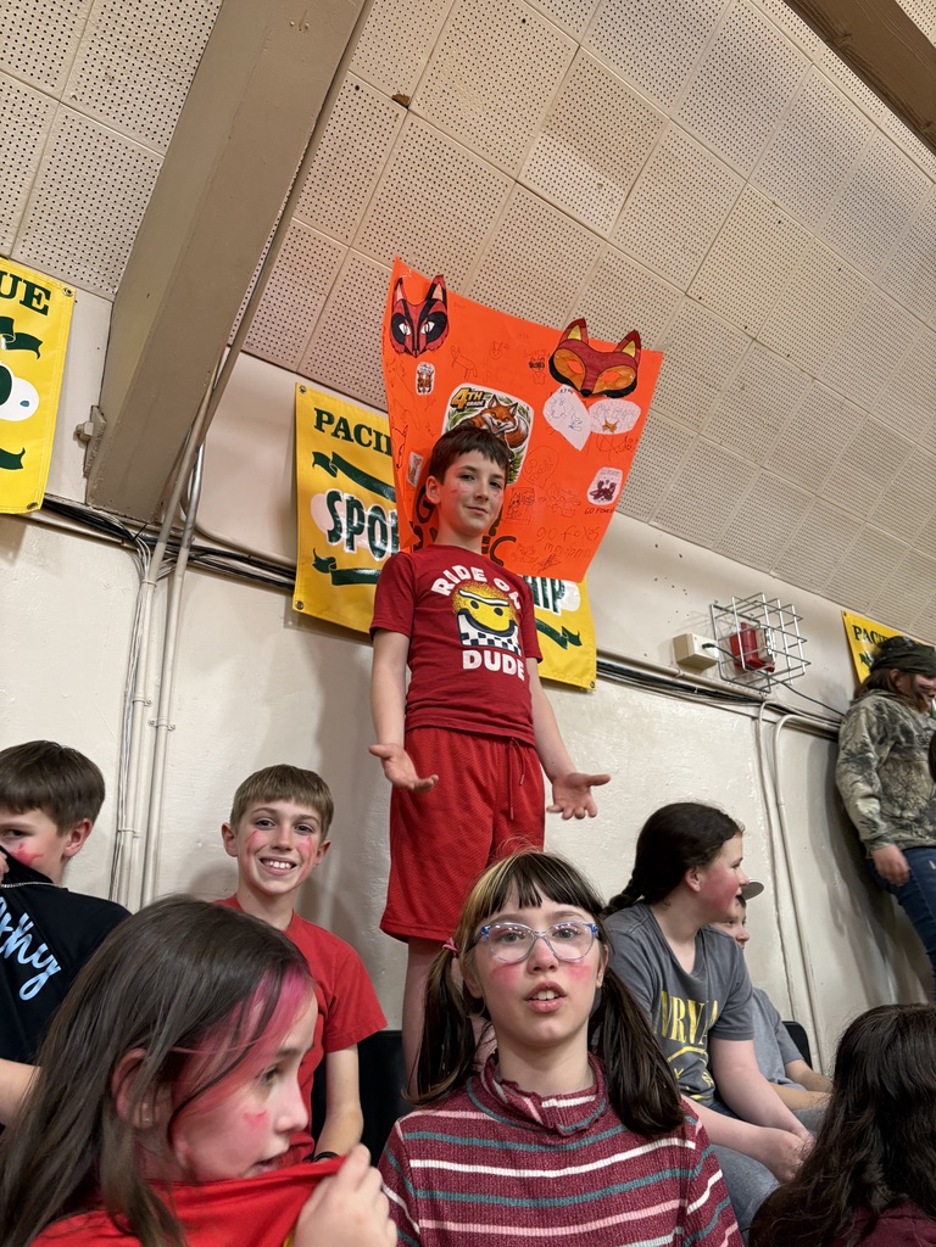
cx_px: 468
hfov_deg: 53.1
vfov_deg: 67.3
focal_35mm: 26
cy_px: 624
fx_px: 937
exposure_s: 1/60
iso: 200
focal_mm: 5.96
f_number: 1.6
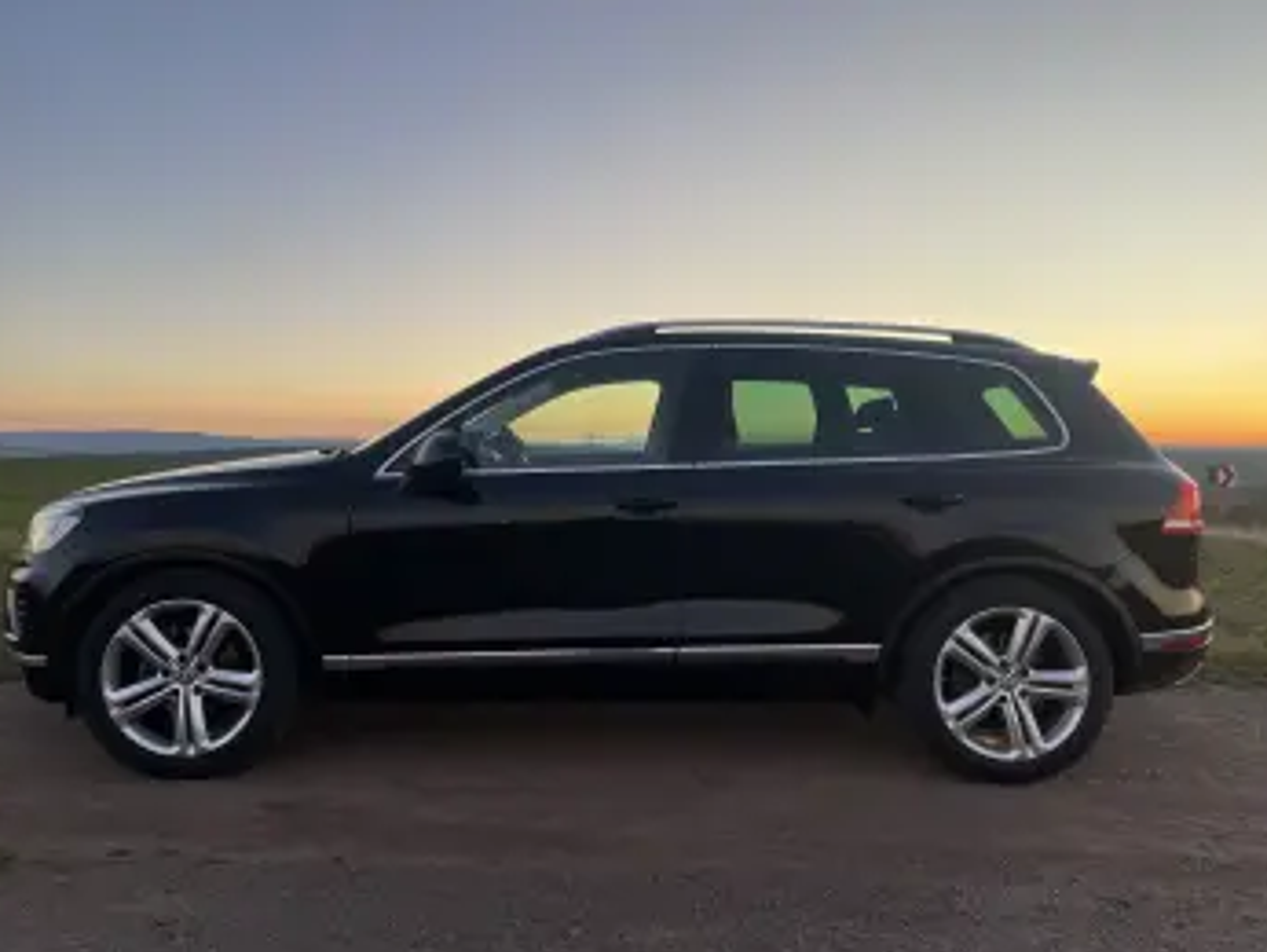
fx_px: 952
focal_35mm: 26
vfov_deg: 53.1
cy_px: 487
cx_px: 619
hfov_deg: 67.3
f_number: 1.6
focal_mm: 5.1
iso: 32
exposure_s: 1/173
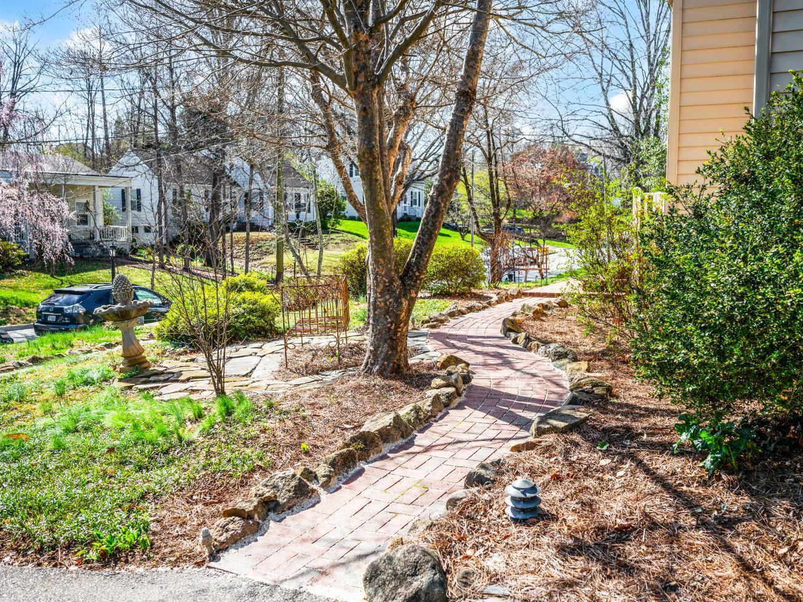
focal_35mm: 33
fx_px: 765
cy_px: 300
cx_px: 422
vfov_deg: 42.9
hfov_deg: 55.3
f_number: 4
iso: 200
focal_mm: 30
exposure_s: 1/1000
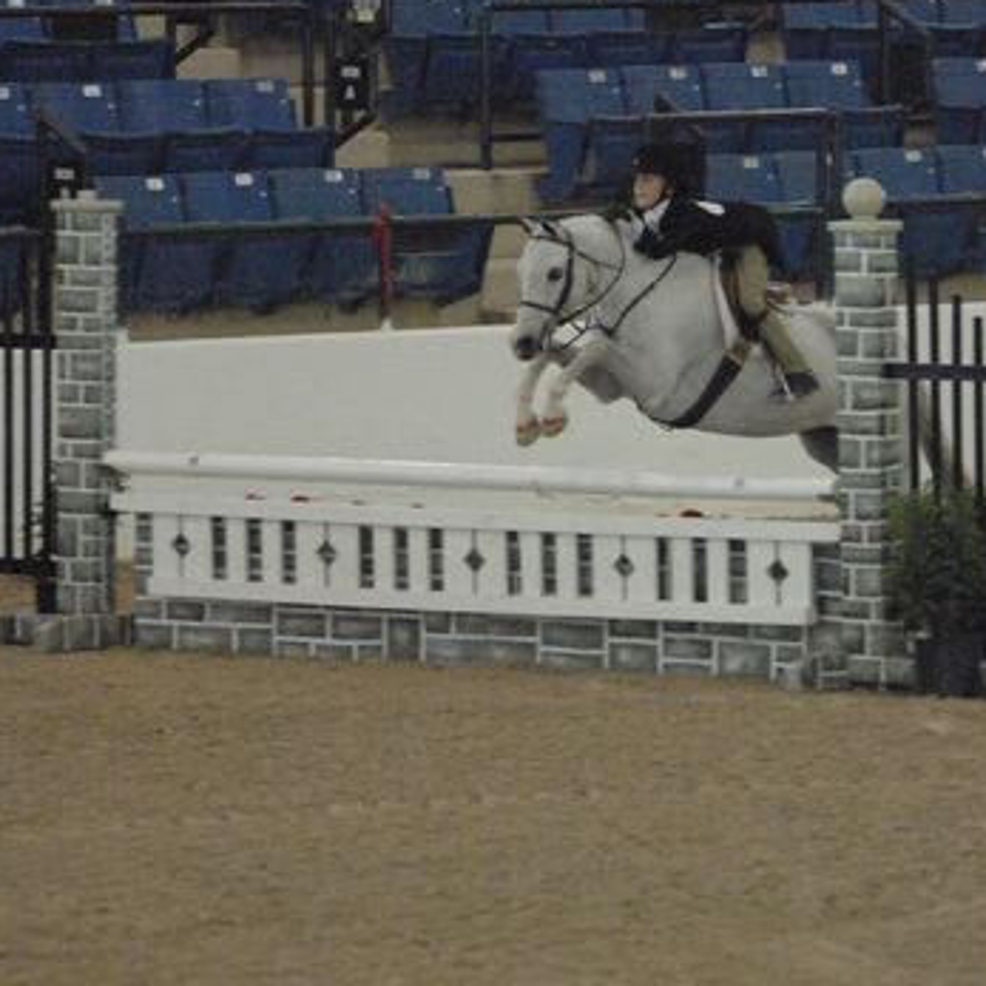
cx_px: 699
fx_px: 15114
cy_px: 408
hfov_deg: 3.7
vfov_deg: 3.7
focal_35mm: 469
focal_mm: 200
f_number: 2.8
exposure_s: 1/320
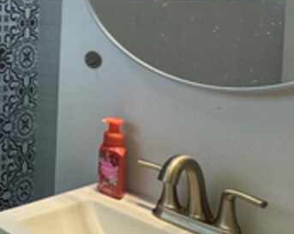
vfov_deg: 28.4
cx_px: -144
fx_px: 444
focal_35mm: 51
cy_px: 17
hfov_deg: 26.7
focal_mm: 2.22
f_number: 2.2
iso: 125
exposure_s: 1/120
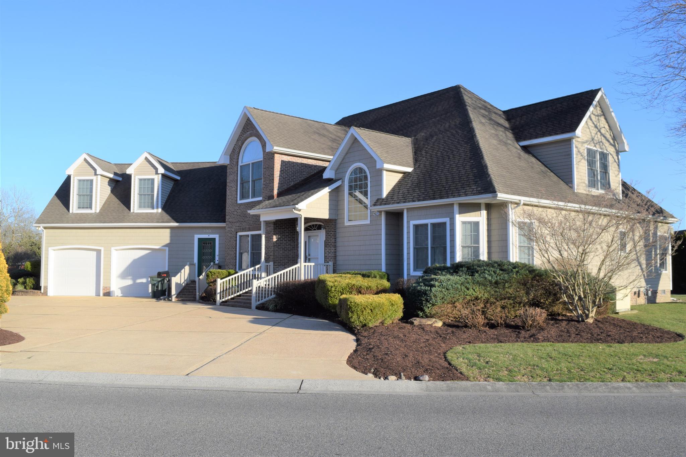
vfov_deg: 40.0
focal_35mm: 33
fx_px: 629
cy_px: 228
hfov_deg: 57.2
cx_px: 343
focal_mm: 22
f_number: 9
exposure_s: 1/320
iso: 200
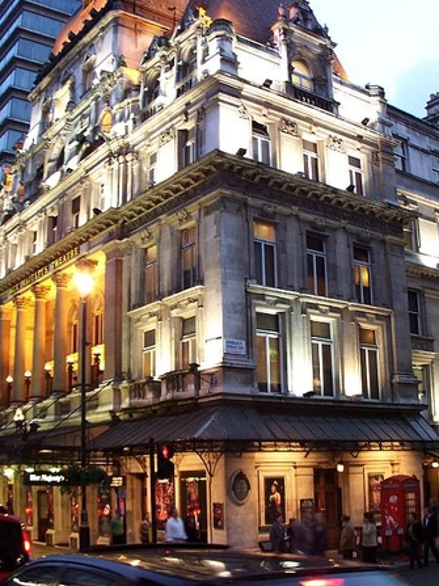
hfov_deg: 28.4
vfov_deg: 37.5
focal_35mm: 51
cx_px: 280
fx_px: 863
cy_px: 294
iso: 140
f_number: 2.8
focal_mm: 6.3
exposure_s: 1/8
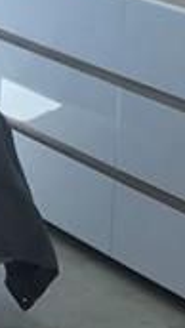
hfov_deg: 8.2
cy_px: -93
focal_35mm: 142
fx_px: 1236
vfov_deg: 14.5
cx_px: -179
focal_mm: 3.99
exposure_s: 1/206
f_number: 1.8
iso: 20
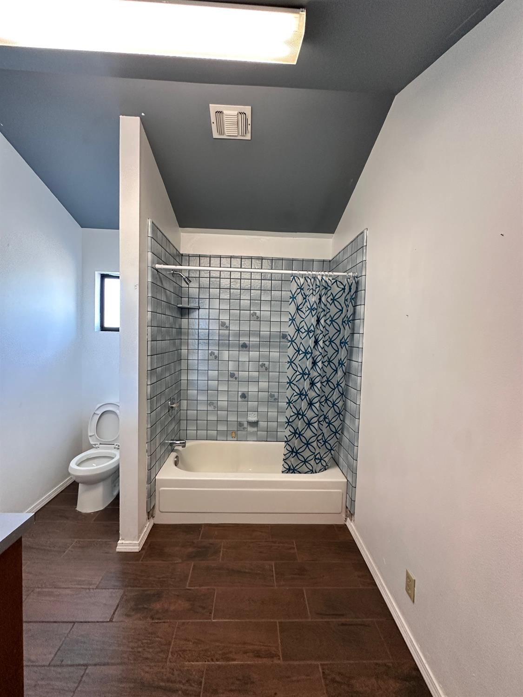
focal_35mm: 14
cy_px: 348
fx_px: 282
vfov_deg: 102.1
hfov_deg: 85.7
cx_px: 262
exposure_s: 1/60
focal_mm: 2.22
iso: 250
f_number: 2.2
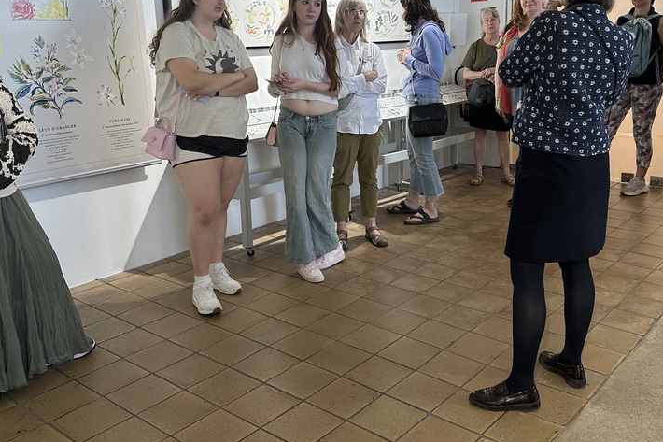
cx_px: 388
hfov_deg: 52.9
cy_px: 168
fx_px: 663
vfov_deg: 36.7
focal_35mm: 36
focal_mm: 6.86
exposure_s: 1/100
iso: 160
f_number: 1.78
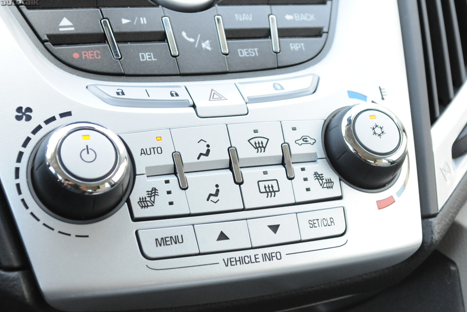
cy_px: 155
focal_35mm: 70
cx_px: 234
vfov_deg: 19.5
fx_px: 908
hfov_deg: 28.8
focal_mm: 46
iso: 2000
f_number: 7.1
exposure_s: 1/200
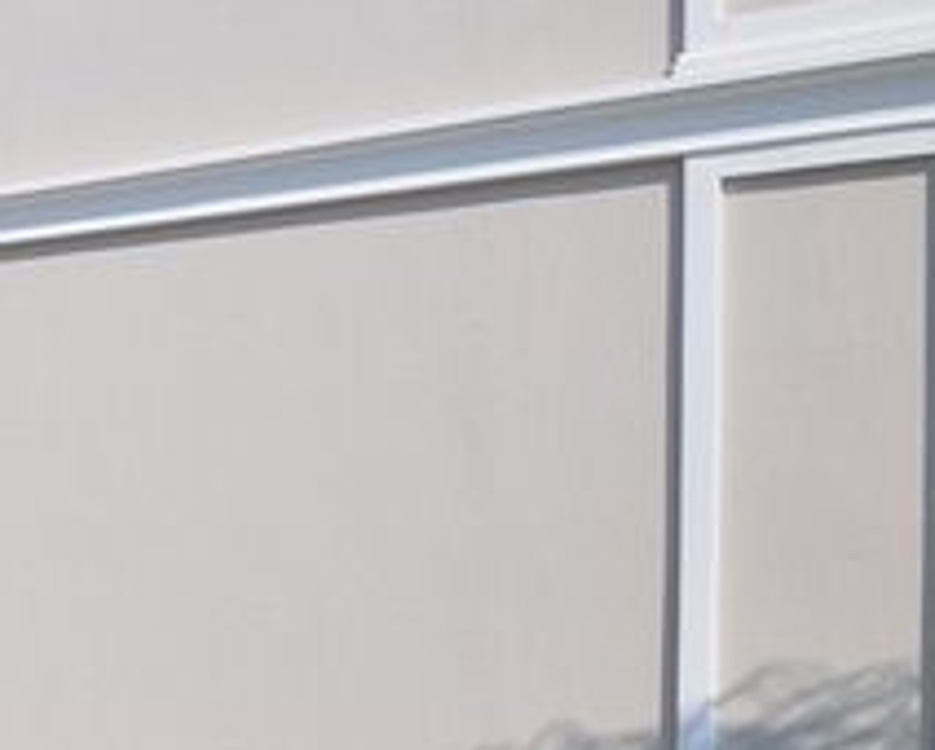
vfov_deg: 31.3
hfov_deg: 24.4
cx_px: -624
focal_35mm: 48
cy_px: 490
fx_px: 1329
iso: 200
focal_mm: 10
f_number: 10
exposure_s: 1/320
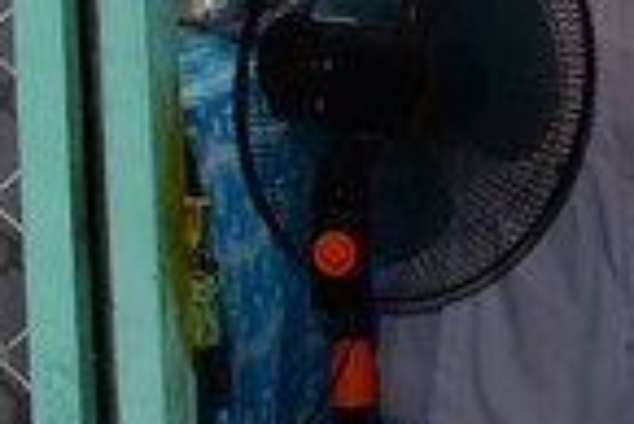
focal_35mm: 170
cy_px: -31
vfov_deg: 8.0
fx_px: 2997
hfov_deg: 10.7
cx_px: 1399
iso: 400
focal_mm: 38
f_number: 5
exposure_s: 1/40
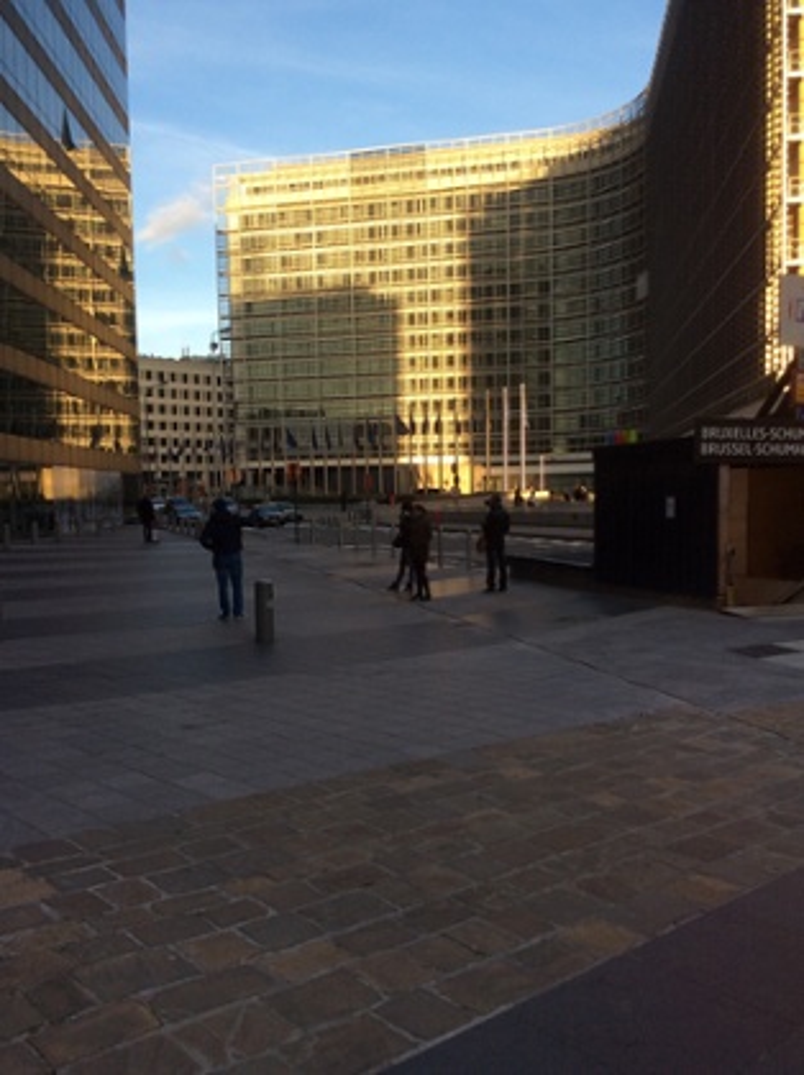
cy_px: 538
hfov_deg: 44.1
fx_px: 993
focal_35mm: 32
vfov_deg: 56.9
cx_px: 402
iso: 32
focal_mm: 3.3
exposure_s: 1/325
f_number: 2.4
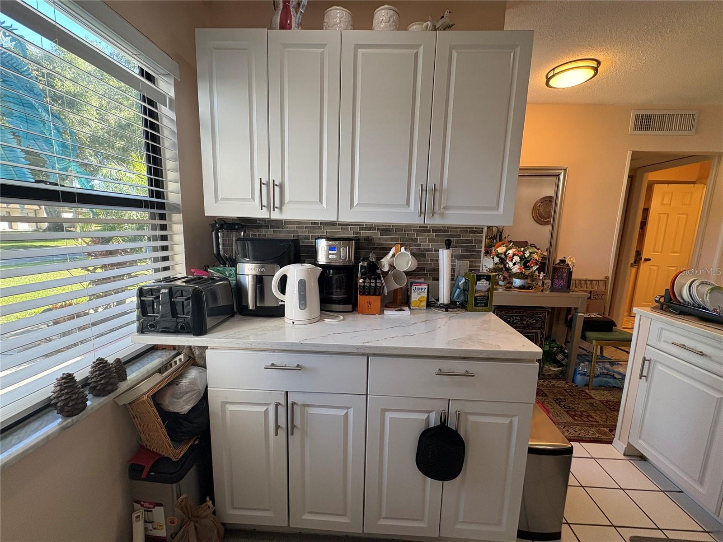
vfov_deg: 85.7
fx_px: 292
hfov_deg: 102.1
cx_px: 362
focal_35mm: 14
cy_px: 271
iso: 160
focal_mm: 2.22
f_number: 2.2
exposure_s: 1/120
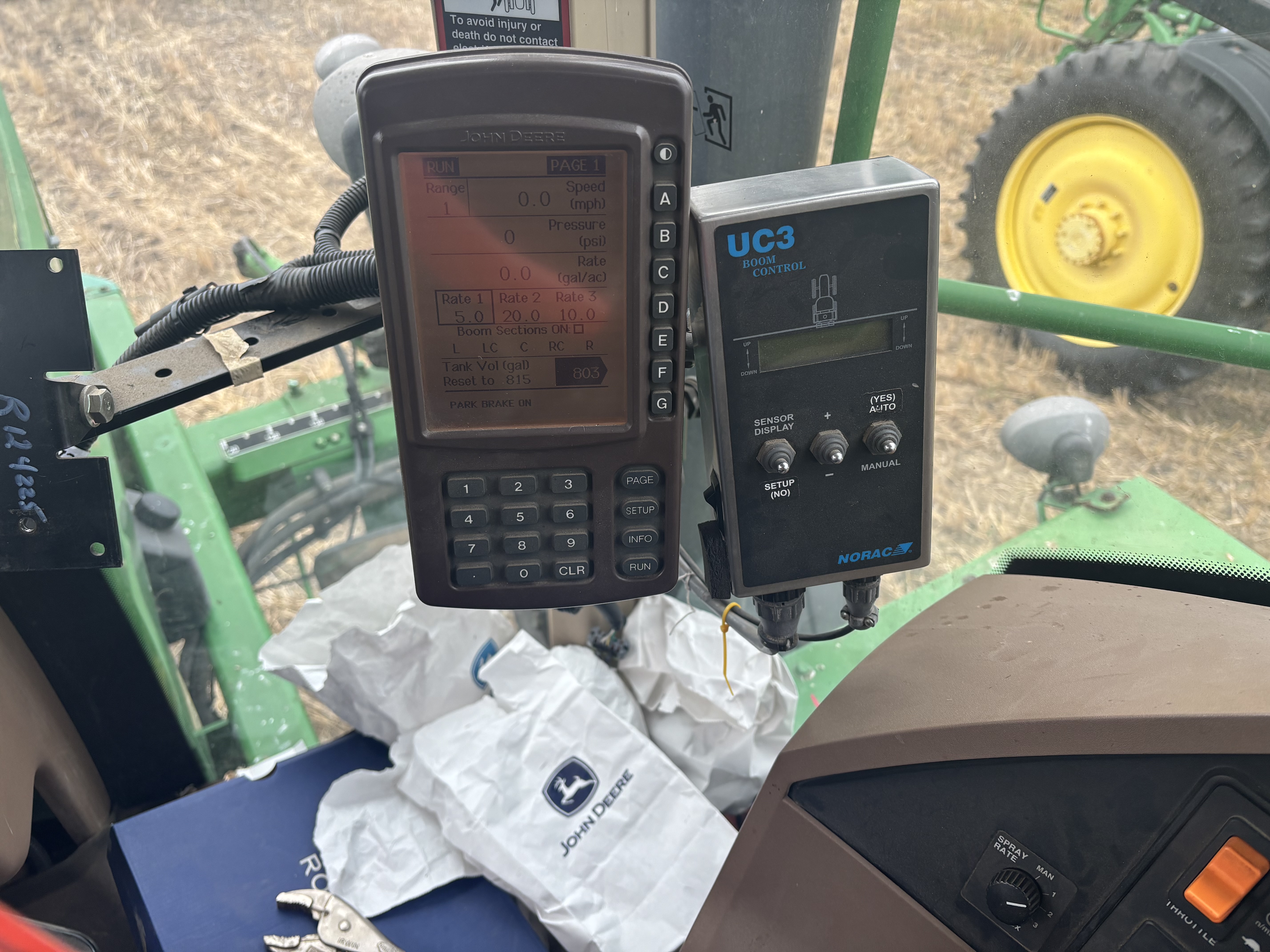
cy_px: 476
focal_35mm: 26
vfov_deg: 53.1
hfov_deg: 67.3
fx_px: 954
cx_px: 635
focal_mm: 5.96
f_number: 1.6
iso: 80
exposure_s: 1/121
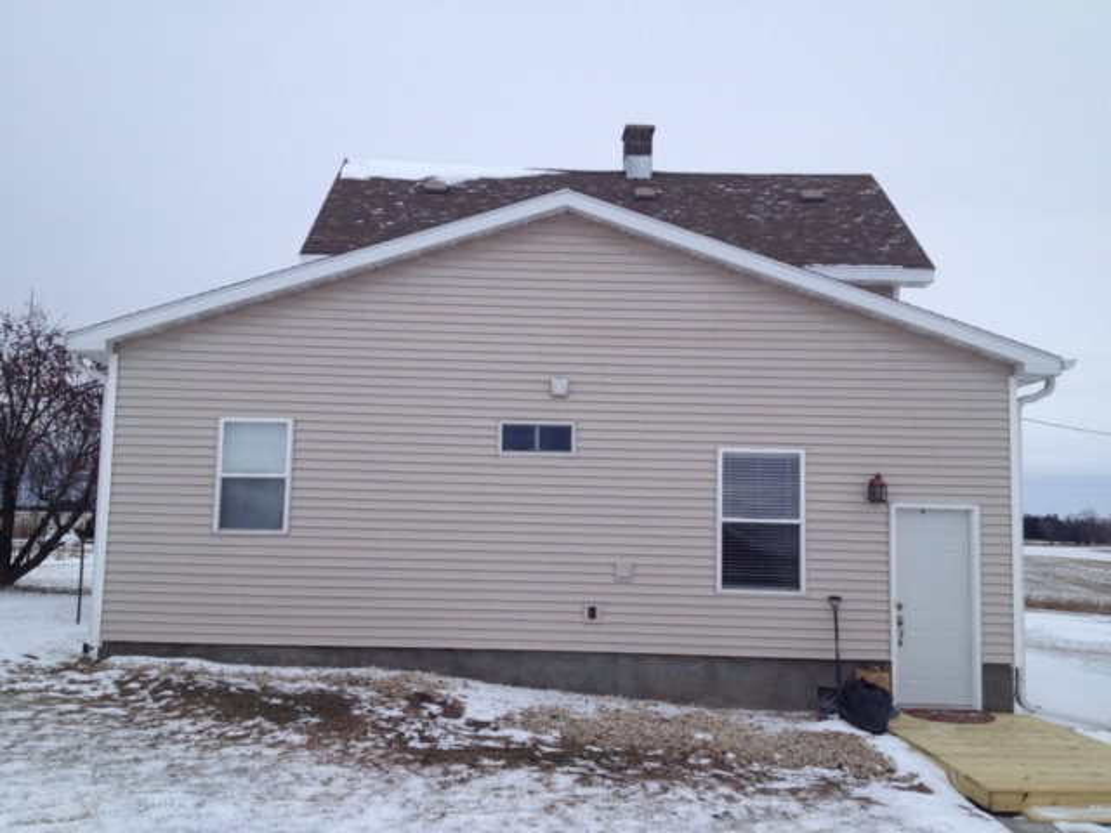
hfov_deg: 52.6
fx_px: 1123
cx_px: 556
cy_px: 416
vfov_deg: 40.7
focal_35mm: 35
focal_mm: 4.28
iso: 50
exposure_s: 1/1082
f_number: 2.4
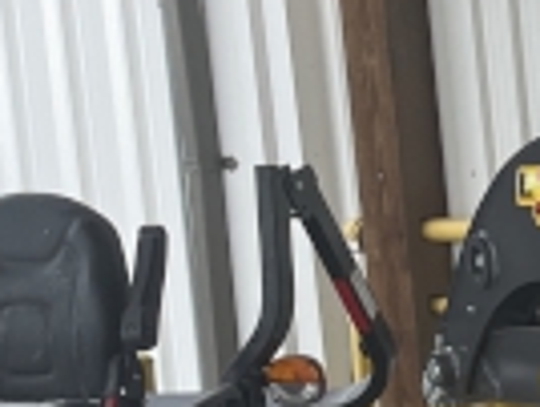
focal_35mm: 155
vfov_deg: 9.3
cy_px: 608
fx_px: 2422
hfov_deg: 10.5
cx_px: 1390
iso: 32
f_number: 1.6
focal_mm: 4.2
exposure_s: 1/749
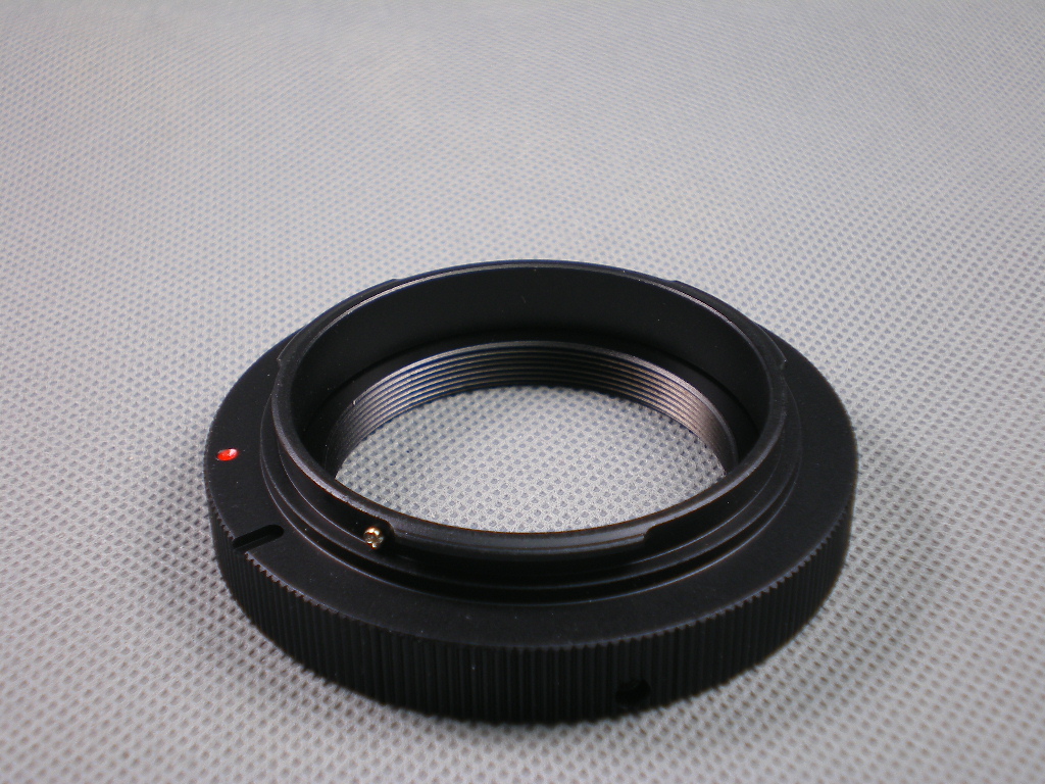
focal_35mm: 56
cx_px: 522
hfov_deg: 34.3
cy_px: 392
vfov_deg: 26.1
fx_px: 1691
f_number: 3.9
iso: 64
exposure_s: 1/40
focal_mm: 9.3
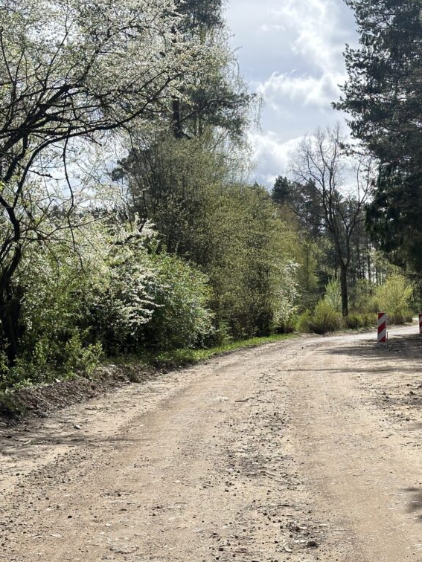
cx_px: 258
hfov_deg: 22.5
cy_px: 282
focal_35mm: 65
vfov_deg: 29.8
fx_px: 1057
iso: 64
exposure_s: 1/3876
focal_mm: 6.86
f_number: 1.78
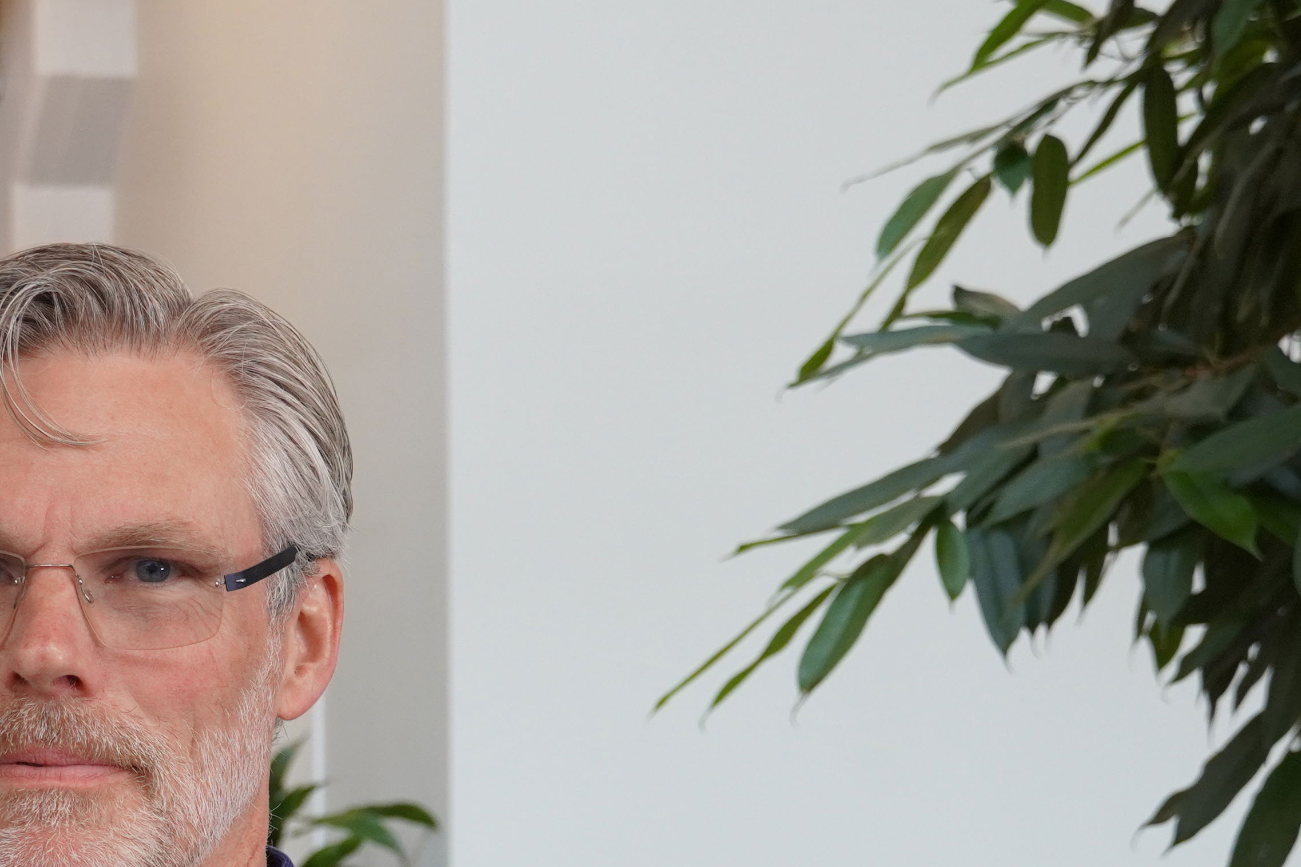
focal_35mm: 95
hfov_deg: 21.0
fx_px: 3433
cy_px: 1004
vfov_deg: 14.0
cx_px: 128
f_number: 4
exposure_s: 1/160
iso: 640
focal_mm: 24
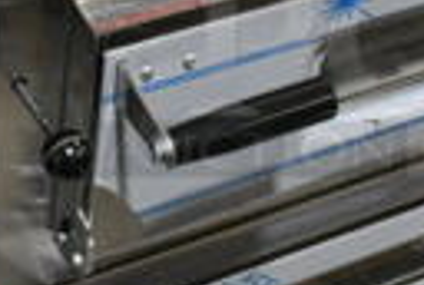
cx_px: 378
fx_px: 1582
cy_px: 40
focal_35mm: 134
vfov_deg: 10.2
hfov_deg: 15.1
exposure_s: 1/250
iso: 6400
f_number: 8
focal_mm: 24
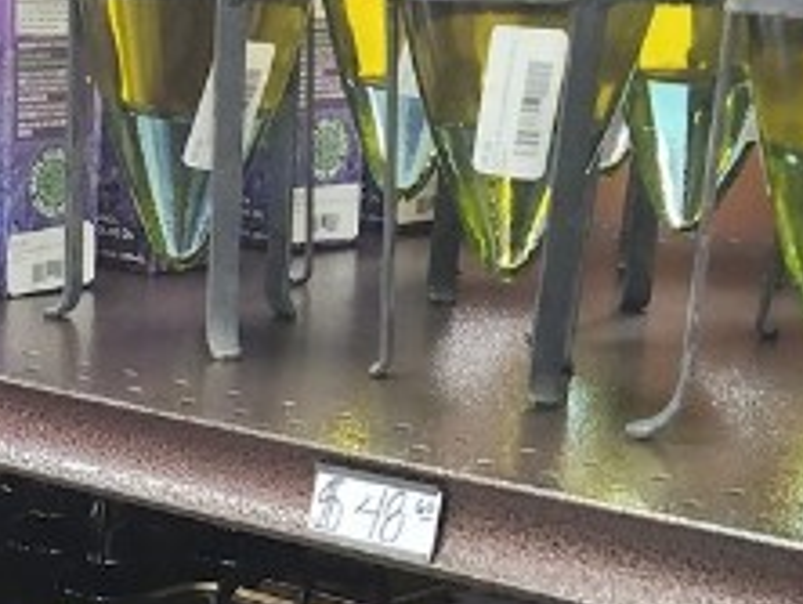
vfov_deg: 13.1
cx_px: 80
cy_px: 937
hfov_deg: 18.2
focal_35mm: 106
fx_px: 2462
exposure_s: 1/60
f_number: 1.8
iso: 125
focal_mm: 5.4
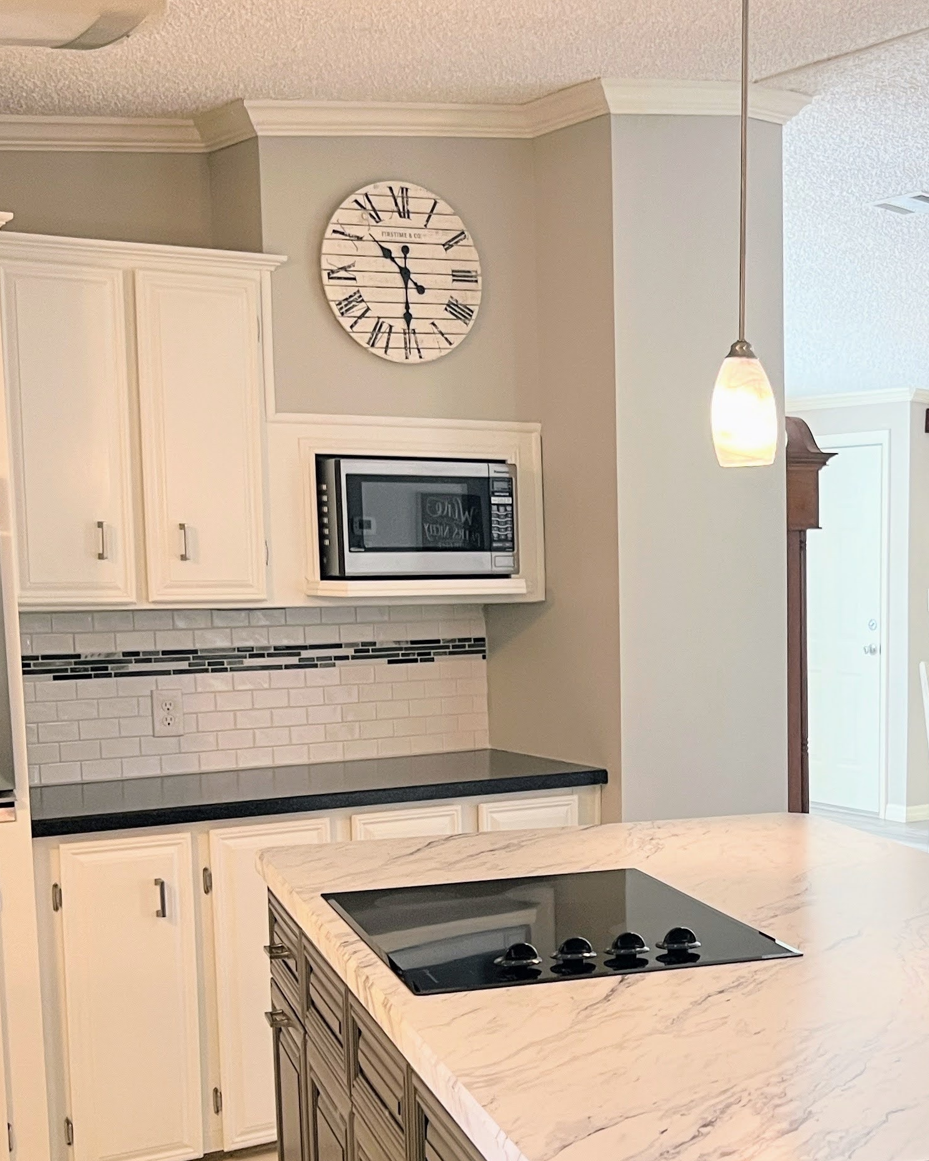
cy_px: 778
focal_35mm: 55
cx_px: 777
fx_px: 1890
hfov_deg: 26.9
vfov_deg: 33.8
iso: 80
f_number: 1.5
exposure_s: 1/60
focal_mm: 5.7
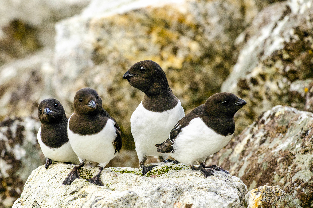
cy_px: 104
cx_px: 156
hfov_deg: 7.6
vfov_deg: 5.1
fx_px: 2343
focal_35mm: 270
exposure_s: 1/80
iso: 640
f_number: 7.1
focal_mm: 180
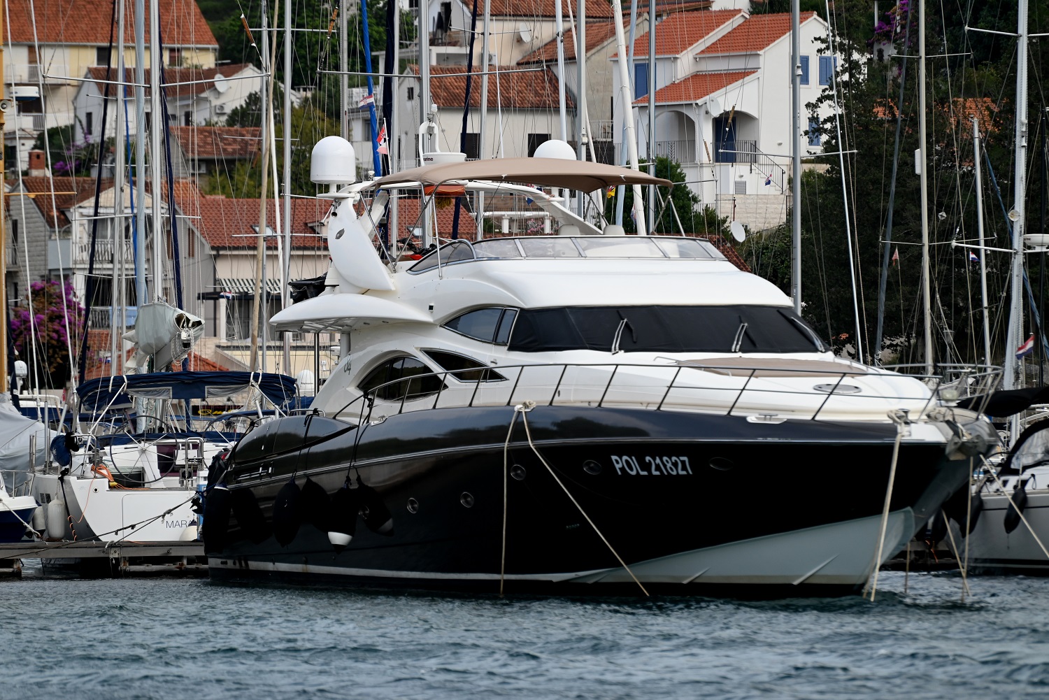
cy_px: 350
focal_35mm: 300
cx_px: 524
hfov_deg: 6.9
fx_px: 8744
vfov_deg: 4.6
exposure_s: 1/1000
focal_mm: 300
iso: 280
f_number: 5.6
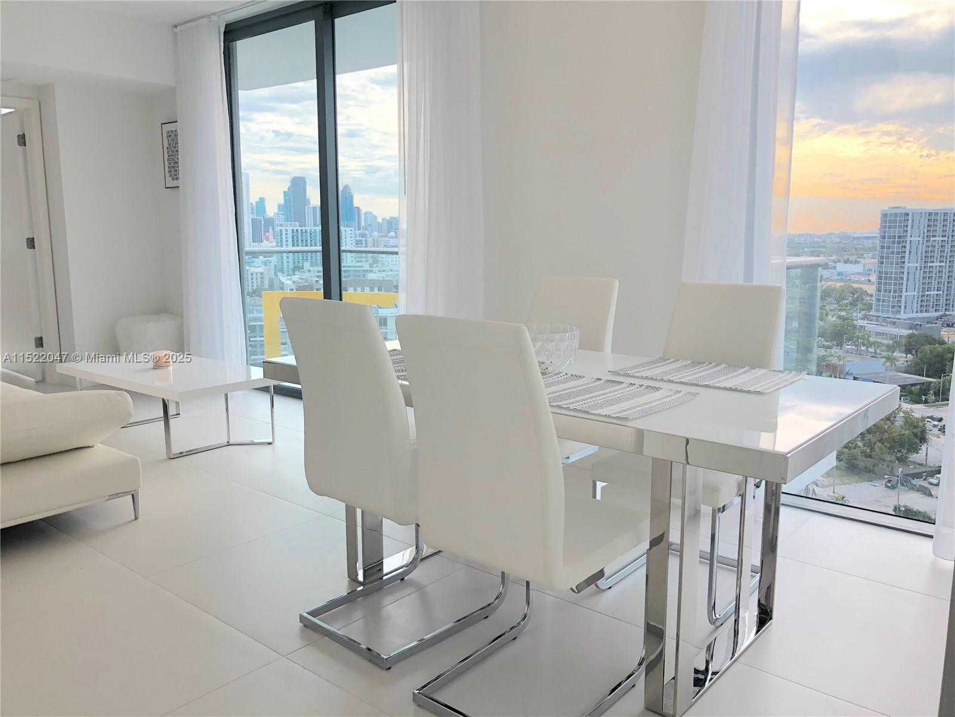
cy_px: 358
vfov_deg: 49.7
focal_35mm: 28
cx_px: 478
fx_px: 772
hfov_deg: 63.4
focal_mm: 4
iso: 20
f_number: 1.8
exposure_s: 1/333
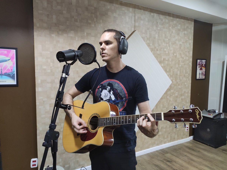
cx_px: 114
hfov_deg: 67.3
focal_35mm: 26
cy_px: 85
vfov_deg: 53.1
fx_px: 170
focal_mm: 4.77
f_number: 1.75
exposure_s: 1/30
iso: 1291
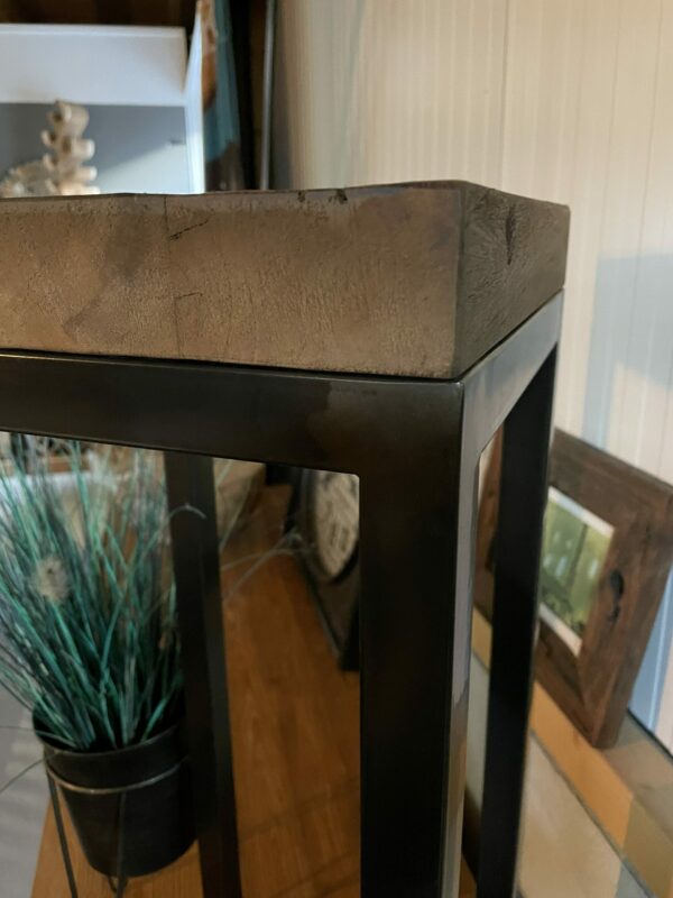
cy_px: 449
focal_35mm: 26
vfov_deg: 67.3
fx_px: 674
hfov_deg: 53.1
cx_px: 336
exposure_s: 1/25
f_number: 1.6
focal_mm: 4.2
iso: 500
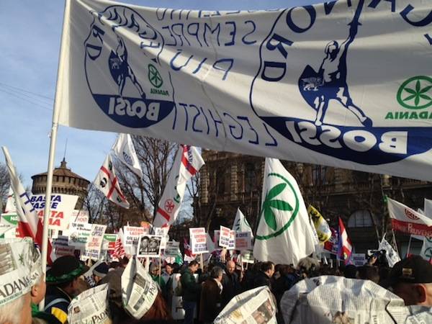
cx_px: 216
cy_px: 162
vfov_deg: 40.7
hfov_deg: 52.6
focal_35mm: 35
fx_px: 437
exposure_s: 1/1381
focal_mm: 4.28
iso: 64
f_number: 2.4
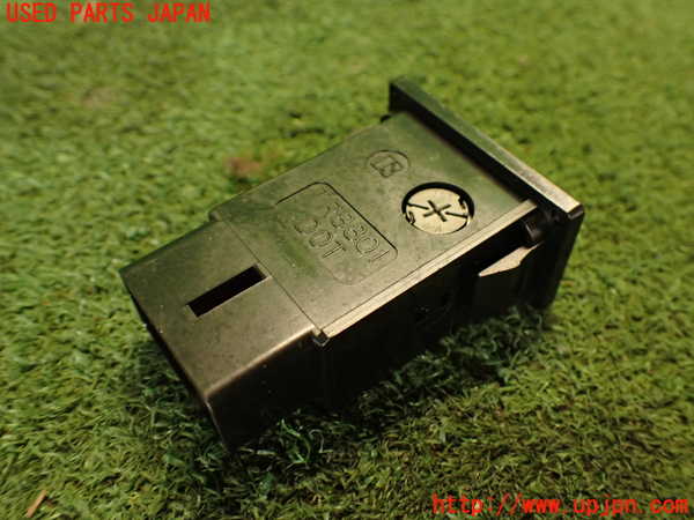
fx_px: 642
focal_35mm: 32
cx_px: 347
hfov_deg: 56.8
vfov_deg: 44.2
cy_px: 260
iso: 400
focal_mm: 5.79
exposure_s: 1/30
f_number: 2.4
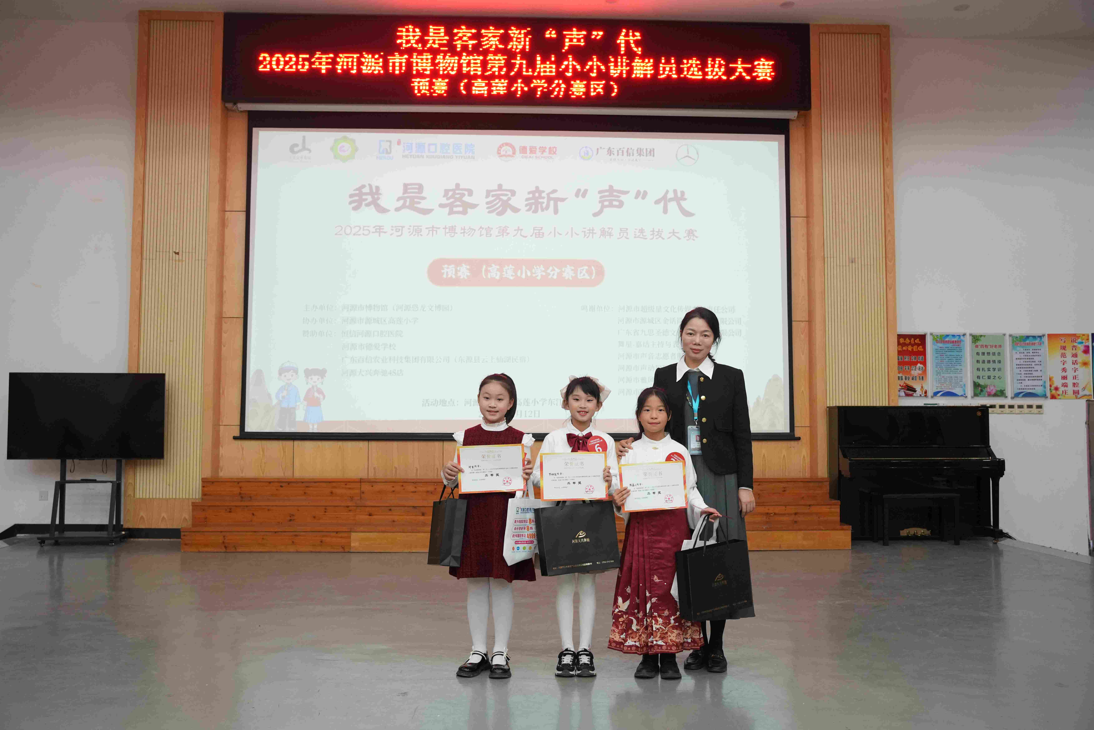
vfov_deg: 39.9
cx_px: 547
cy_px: 365
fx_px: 1006
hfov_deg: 57.1
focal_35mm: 33
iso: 2500
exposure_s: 1/125
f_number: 4.5
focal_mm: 33.1
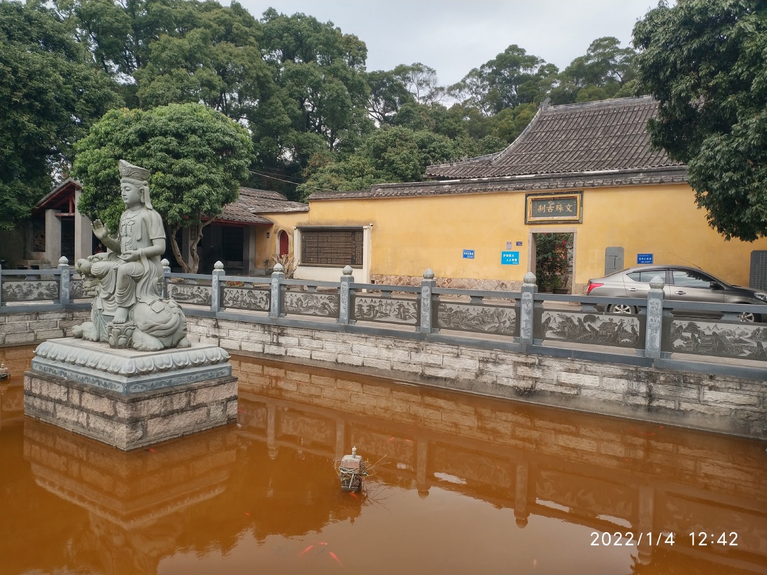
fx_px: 709
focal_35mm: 32
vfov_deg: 44.2
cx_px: 384
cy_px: 288
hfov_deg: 56.8
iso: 100
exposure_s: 1/1229
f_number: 2
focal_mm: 4.5
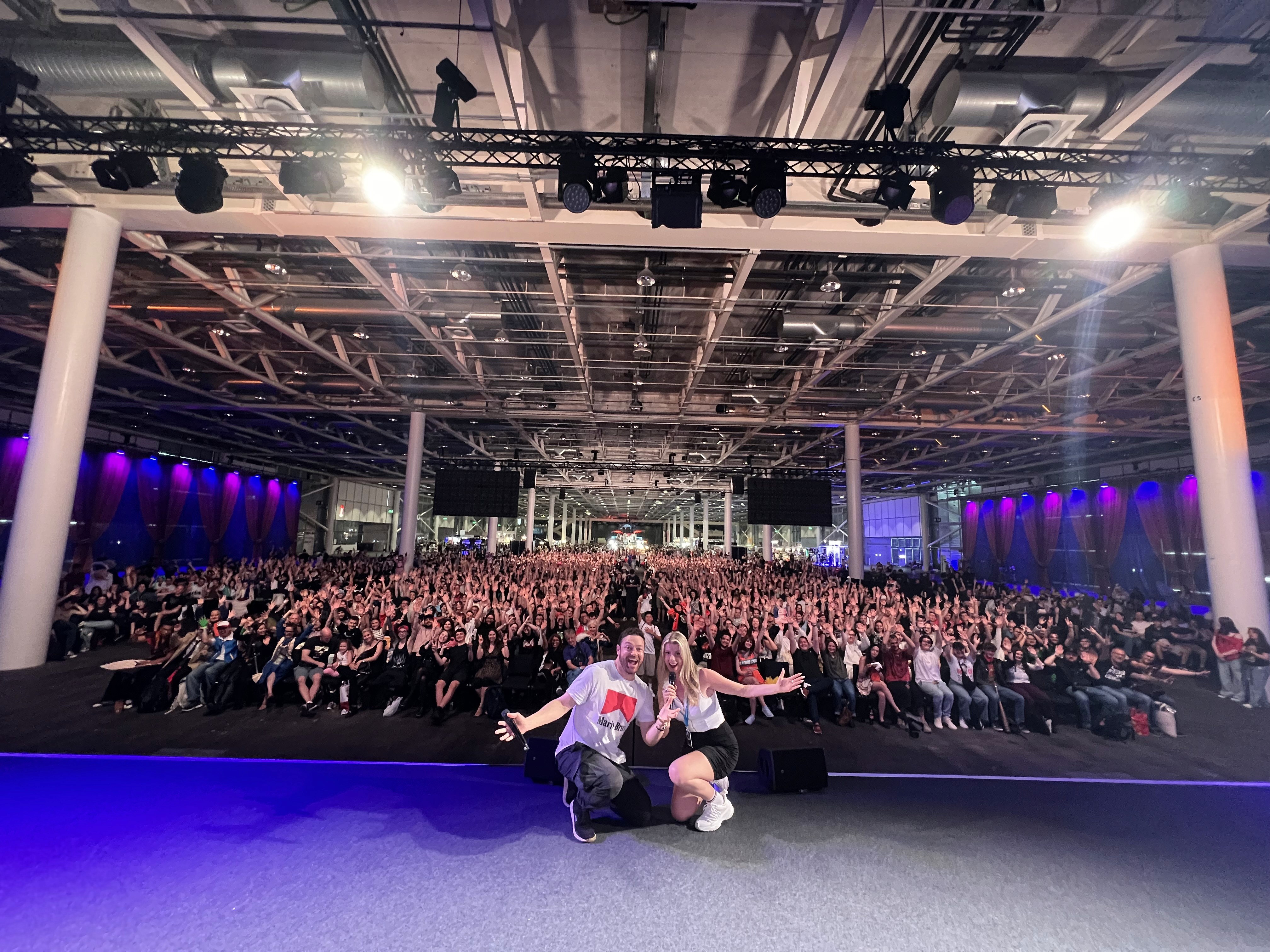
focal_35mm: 13
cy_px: 476
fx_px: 477
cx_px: 635
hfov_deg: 106.2
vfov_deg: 89.9
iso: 500
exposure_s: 1/60
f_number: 1.8
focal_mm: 1.57
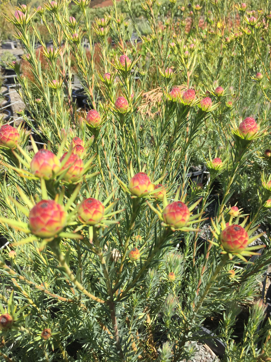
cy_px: 181
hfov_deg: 48.2
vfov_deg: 61.7
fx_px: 303
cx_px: 136
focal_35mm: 29
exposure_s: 1/920
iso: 32
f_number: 2.2
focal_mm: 4.15
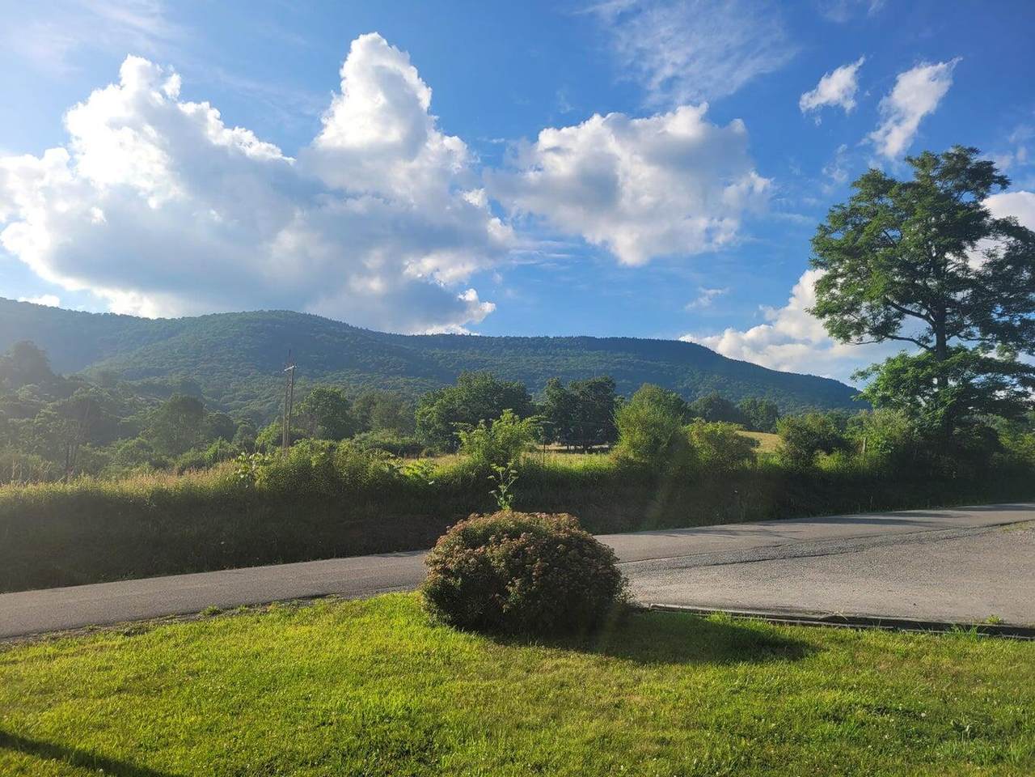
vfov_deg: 53.1
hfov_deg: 67.3
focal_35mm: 26
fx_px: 777
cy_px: 388
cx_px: 518
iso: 40
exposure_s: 1/2782
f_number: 1.8
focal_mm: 5.4
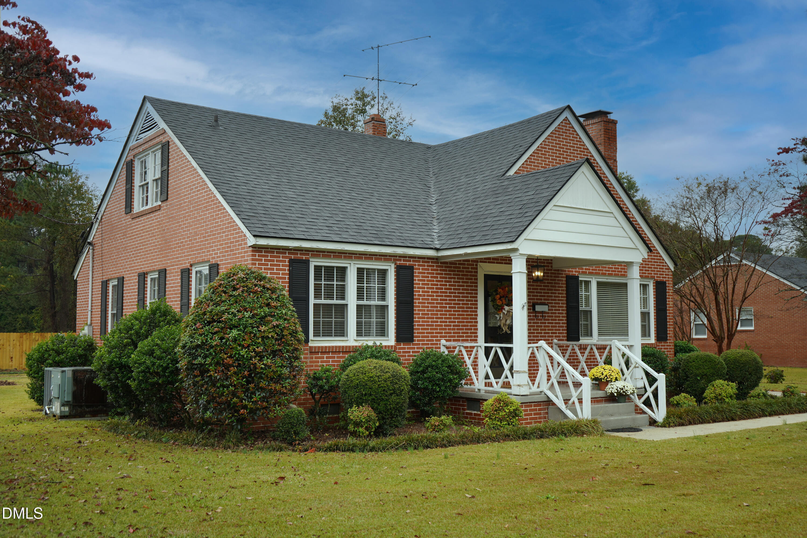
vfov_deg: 36.9
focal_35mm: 36
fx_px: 807
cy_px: 269
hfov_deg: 53.1
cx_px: 404
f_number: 4.5
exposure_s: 1/125
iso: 100
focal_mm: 36
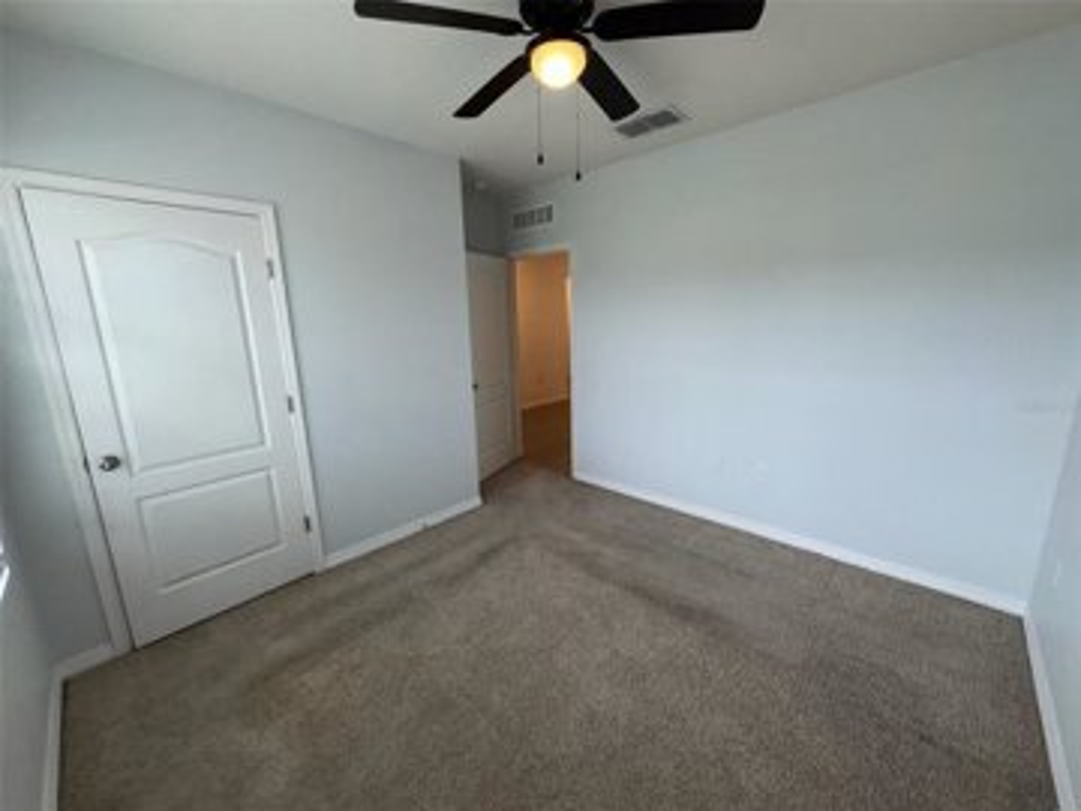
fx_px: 437
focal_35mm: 14
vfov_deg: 85.7
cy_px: 406
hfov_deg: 102.1
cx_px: 540
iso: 50
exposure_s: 1/122
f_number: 2.2
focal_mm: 2.22
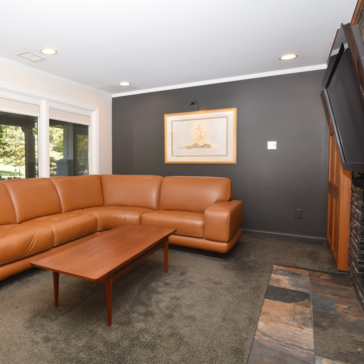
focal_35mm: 22
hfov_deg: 65.8
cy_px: 182
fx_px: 262
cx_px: 96
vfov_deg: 69.6
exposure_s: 1/60
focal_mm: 17
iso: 800
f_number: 10
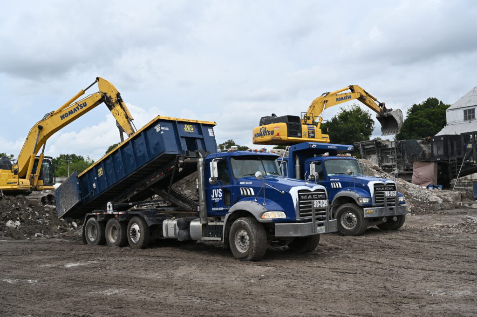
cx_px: 238
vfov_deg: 35.9
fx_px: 490
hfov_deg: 51.9
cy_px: 158
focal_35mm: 37
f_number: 7.1
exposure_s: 1/400
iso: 100
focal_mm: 37
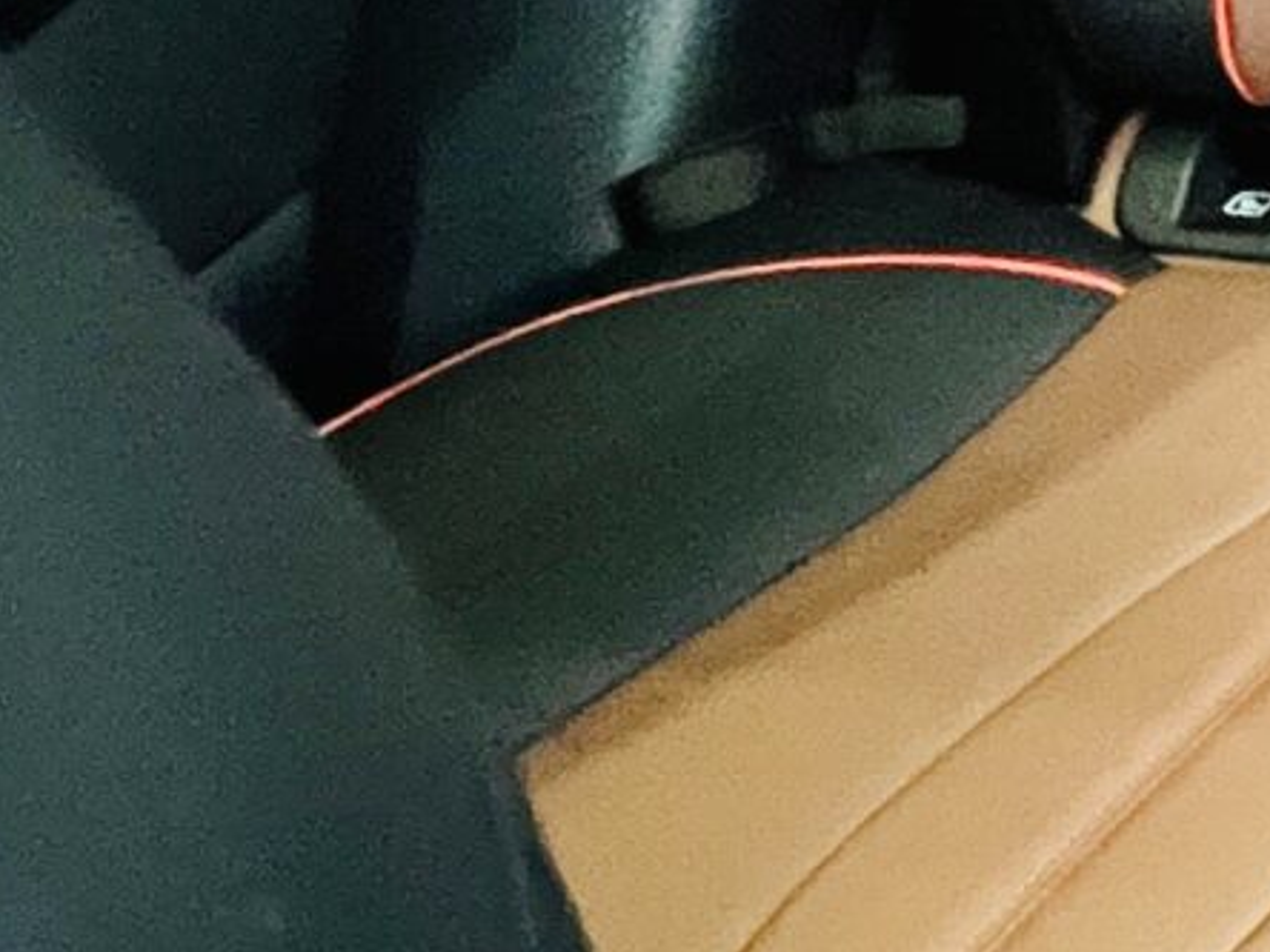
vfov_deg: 17.5
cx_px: 2580
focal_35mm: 75
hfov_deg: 17.7
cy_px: -506
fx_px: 2752
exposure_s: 1/52
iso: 500
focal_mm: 1.57
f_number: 1.8
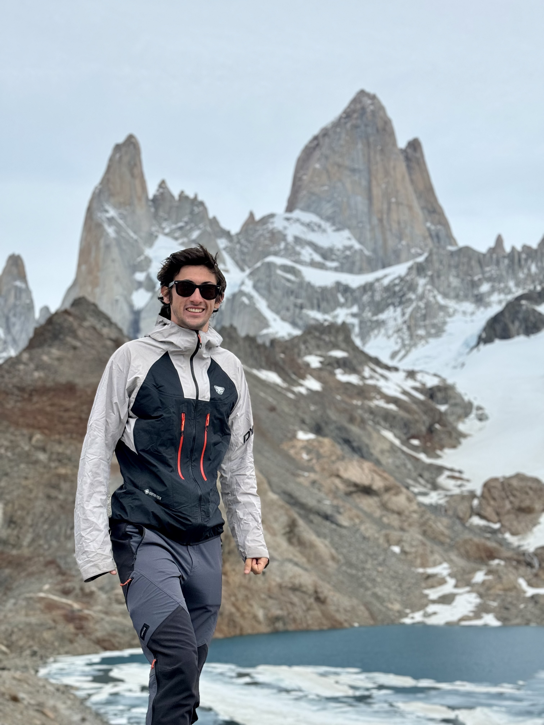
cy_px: 362
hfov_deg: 30.3
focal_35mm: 48
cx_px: 272
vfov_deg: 39.7
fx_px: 1006
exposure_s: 1/7092
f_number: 1.78
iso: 64
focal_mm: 6.86
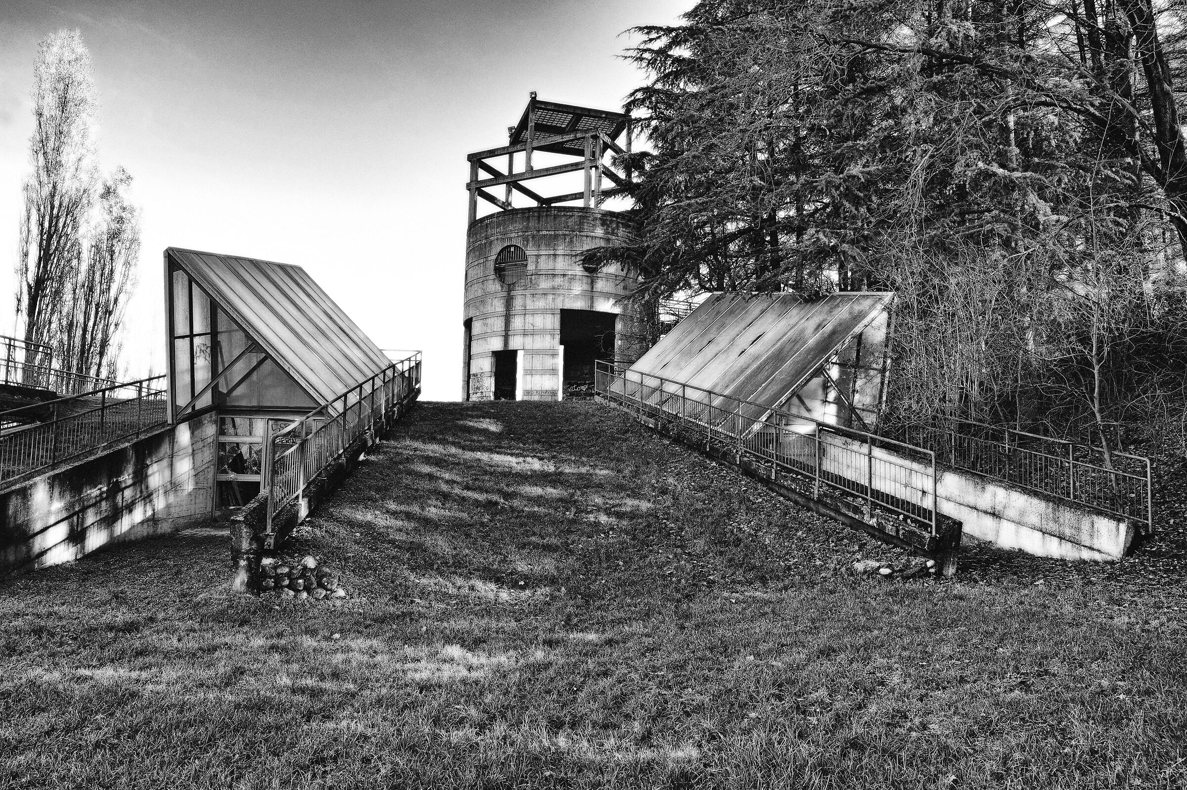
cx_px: 594
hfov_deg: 62.8
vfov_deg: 44.2
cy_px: 395
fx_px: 972
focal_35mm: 30
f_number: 11
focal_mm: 29.5
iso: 200
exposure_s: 1/30
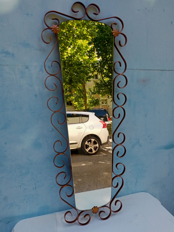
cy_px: 116
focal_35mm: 28
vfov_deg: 63.4
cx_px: 87
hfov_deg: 49.7
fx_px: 188
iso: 113
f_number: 1.8
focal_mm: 4.05
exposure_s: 1/274
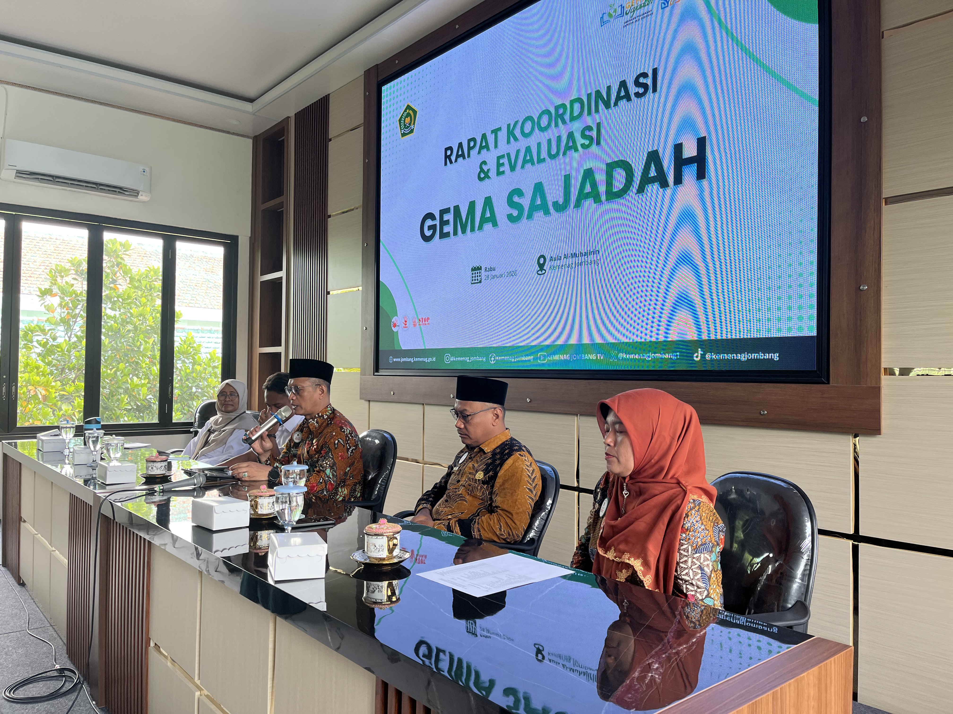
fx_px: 716
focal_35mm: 26
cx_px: 476
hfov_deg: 67.3
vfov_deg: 53.1
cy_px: 357
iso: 50
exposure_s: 1/121
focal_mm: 5.1
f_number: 1.6
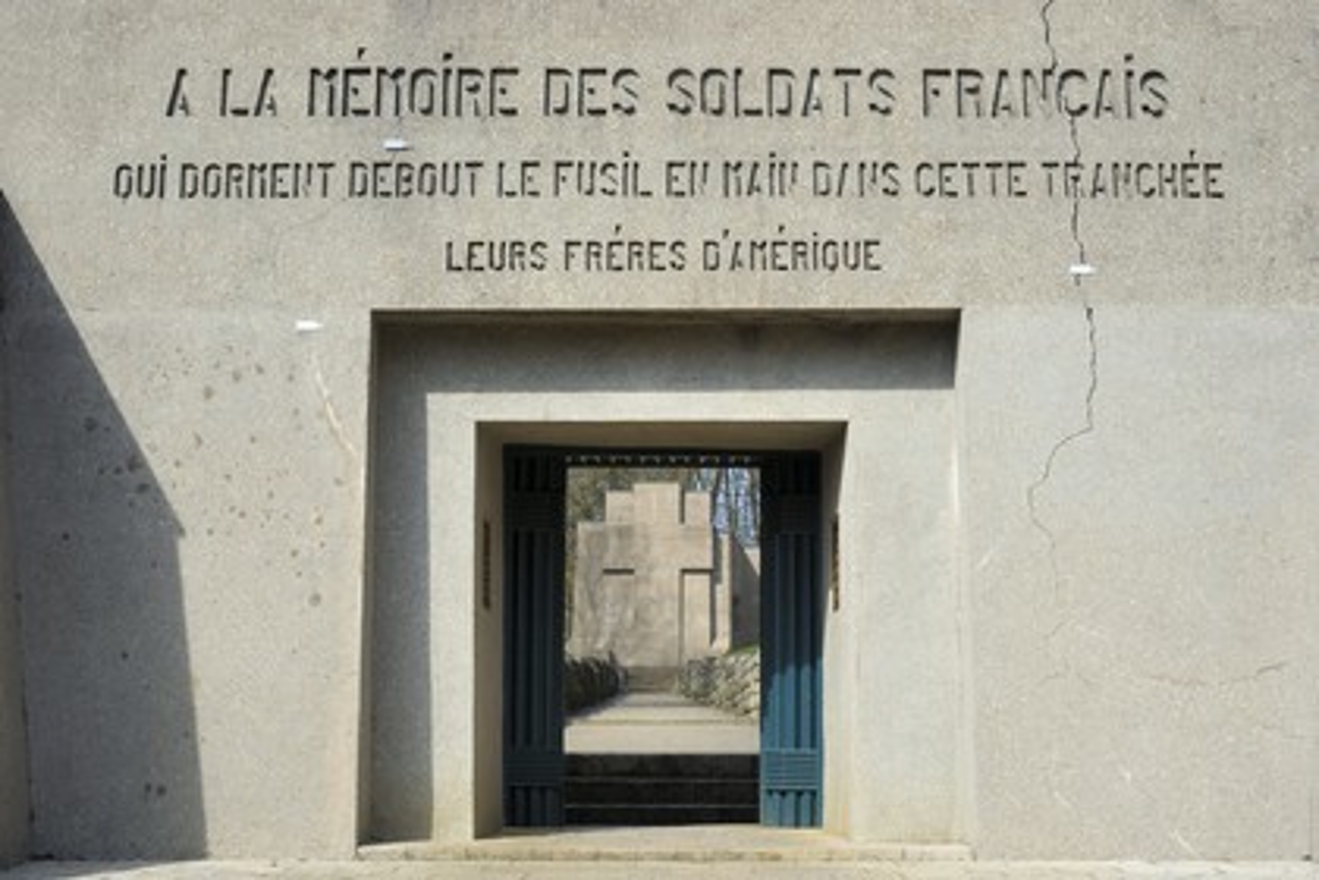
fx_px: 2565
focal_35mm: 70
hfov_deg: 28.8
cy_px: 440
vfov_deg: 19.5
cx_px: 660
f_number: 13
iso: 200
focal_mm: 70
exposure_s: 1/125
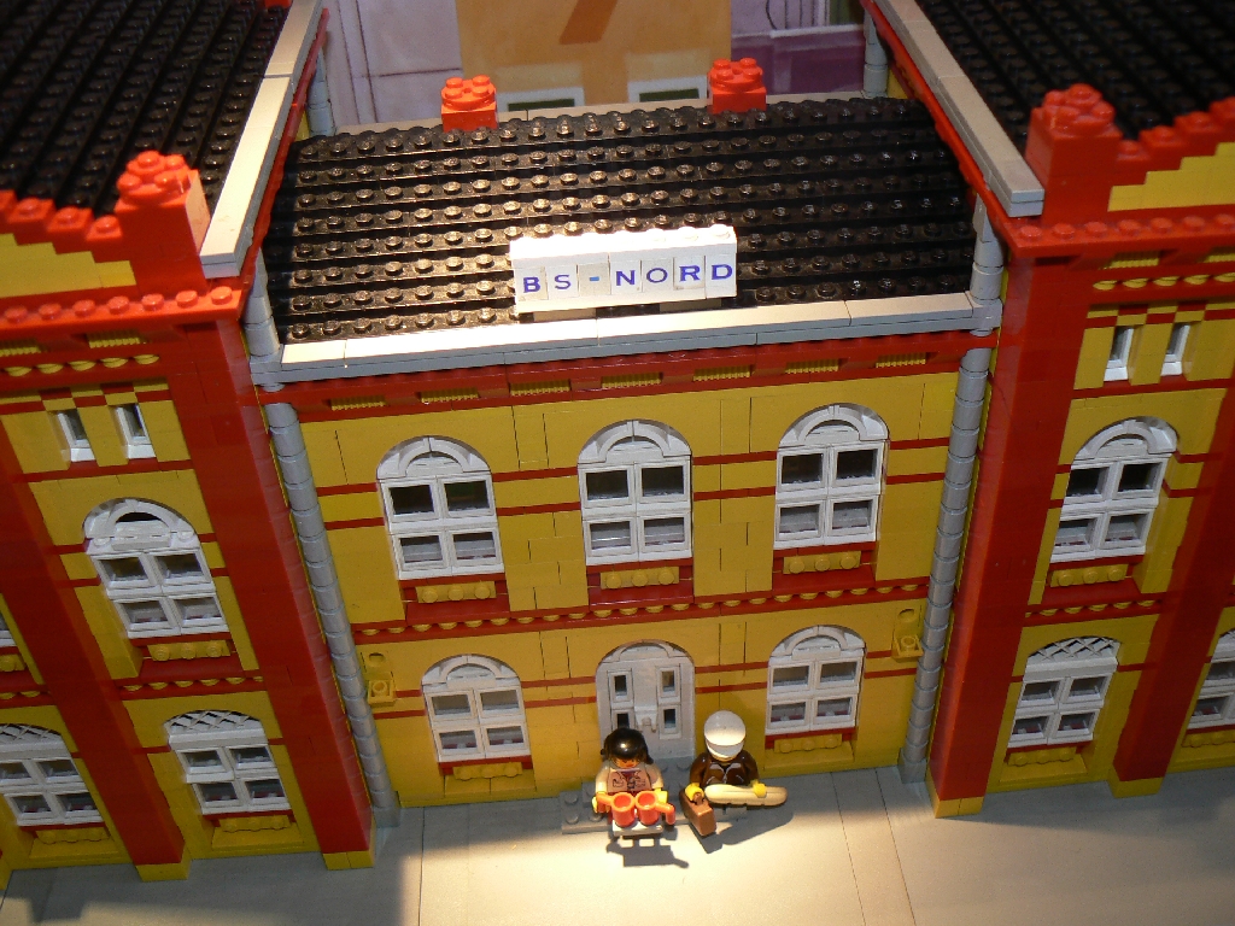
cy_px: 463
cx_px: 618
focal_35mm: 36
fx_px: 1284
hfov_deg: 51.4
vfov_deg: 39.7
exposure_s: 1/30
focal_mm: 6
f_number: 2.8
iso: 100
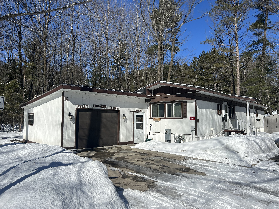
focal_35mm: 26
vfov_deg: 53.1
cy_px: 104
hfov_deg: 67.3
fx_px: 210
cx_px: 140
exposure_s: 1/9434
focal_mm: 5.7
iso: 50
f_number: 1.5
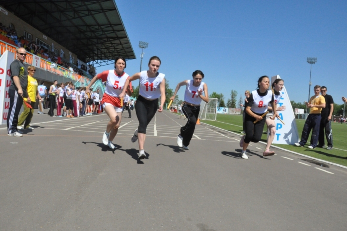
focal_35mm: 27
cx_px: 174
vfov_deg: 47.8
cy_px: 116
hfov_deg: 67.5
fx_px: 260
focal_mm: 18
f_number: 22
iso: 2500
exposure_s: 1/800
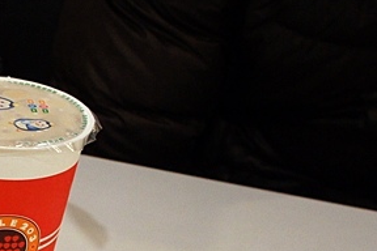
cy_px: 301
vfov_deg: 13.0
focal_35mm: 103
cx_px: -156
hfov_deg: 18.1
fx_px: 1079
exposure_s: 1/40
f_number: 5.6
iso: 1250
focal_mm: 22
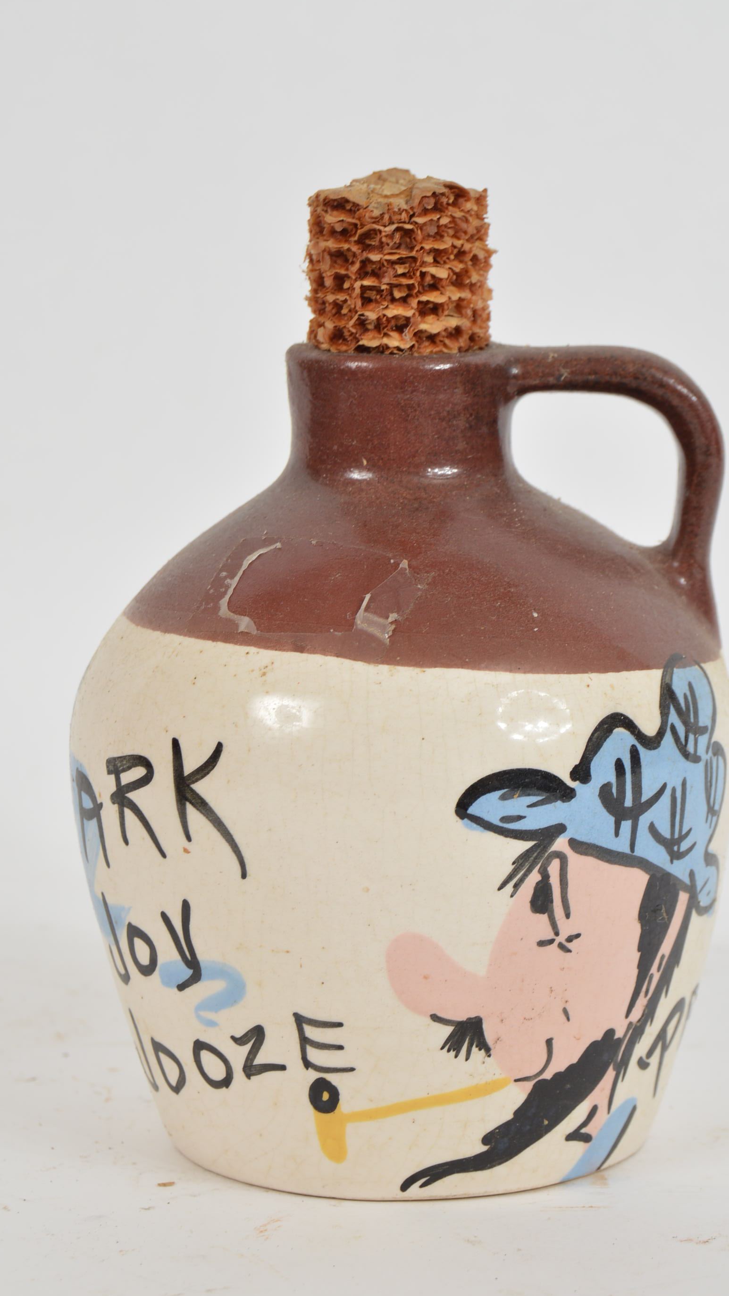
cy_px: 682
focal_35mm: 95
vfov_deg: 22.5
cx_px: 362
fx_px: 3249
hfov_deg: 12.8
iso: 100
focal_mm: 55
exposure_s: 1/80
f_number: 9
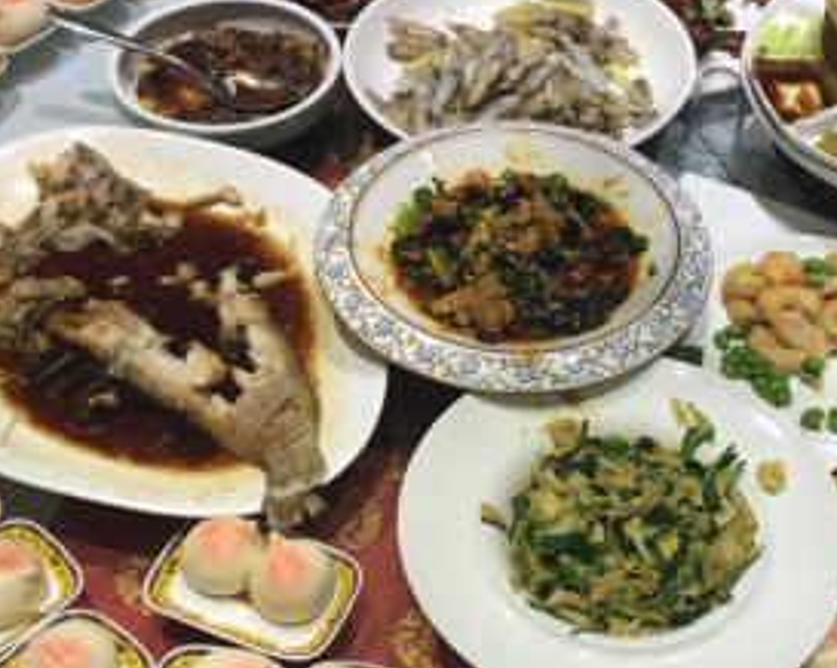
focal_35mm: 62
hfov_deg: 30.4
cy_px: 283
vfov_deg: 24.5
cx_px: 530
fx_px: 1535
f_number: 2.2
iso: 40
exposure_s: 1/33
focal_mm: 4.15
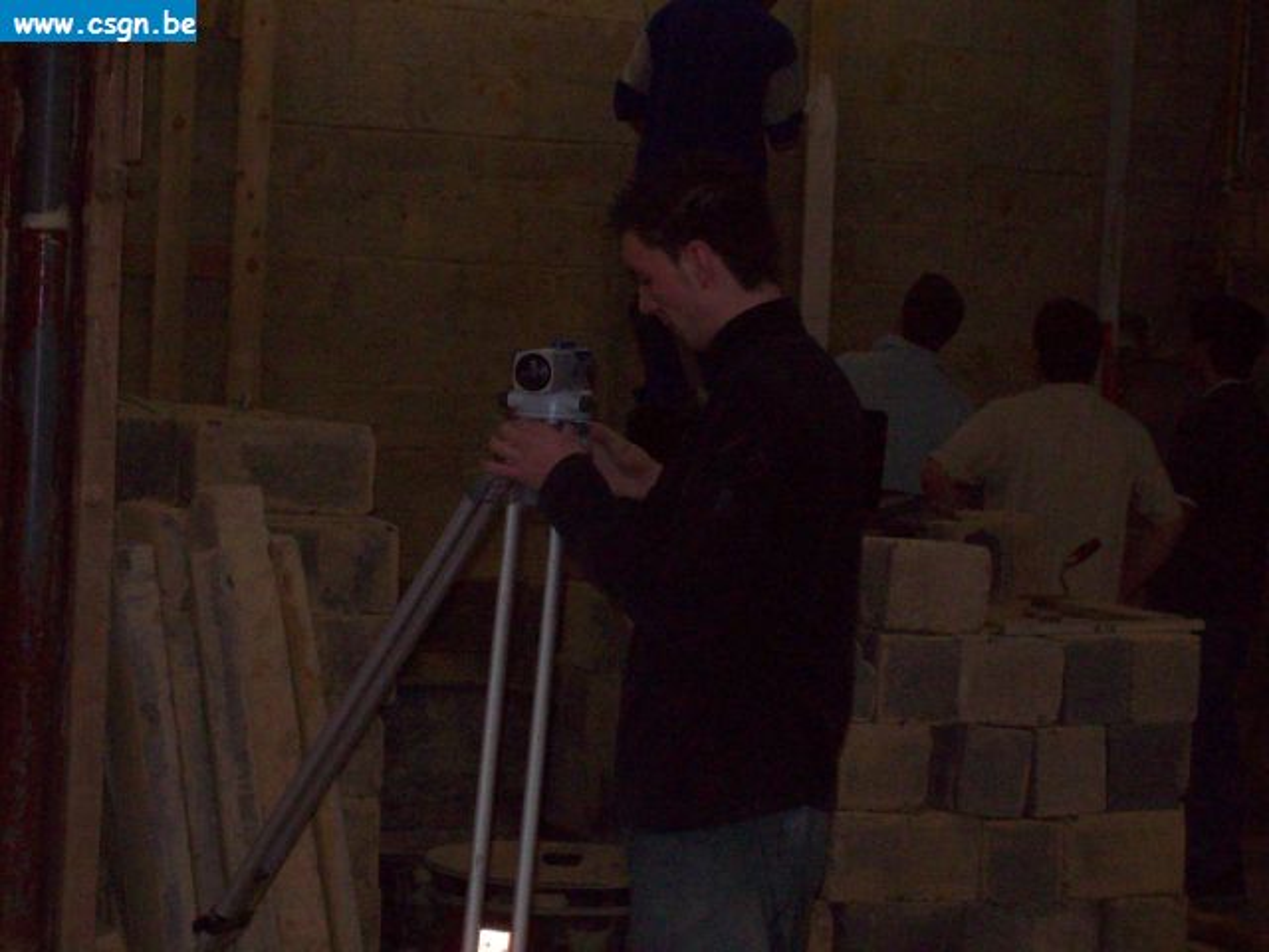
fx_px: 3959
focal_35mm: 108
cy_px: 476
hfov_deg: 18.2
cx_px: 634
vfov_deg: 13.7
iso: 200
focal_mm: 18
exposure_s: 1/128
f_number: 4.8
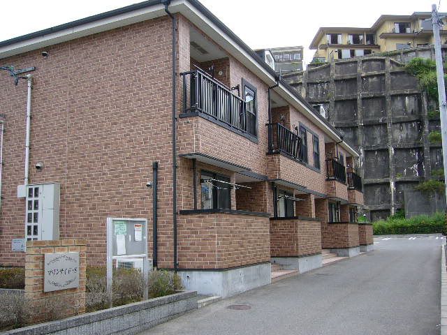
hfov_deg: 52.6
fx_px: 452
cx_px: 224
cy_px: 168
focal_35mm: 35
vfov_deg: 40.7
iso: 80
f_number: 2.8
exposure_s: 1/320
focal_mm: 5.8
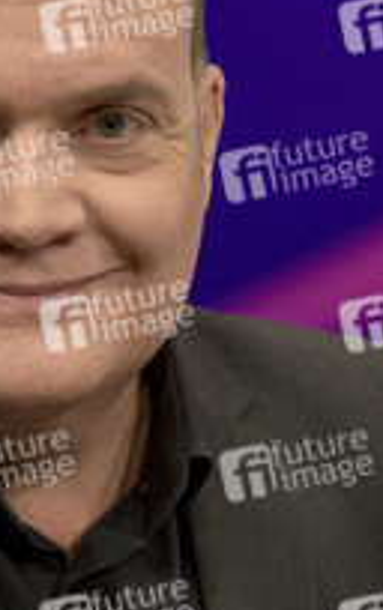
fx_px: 1799
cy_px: 242
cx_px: 37
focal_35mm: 108
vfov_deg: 19.2
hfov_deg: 12.1
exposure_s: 1/200
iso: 2000
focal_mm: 48
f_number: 7.1
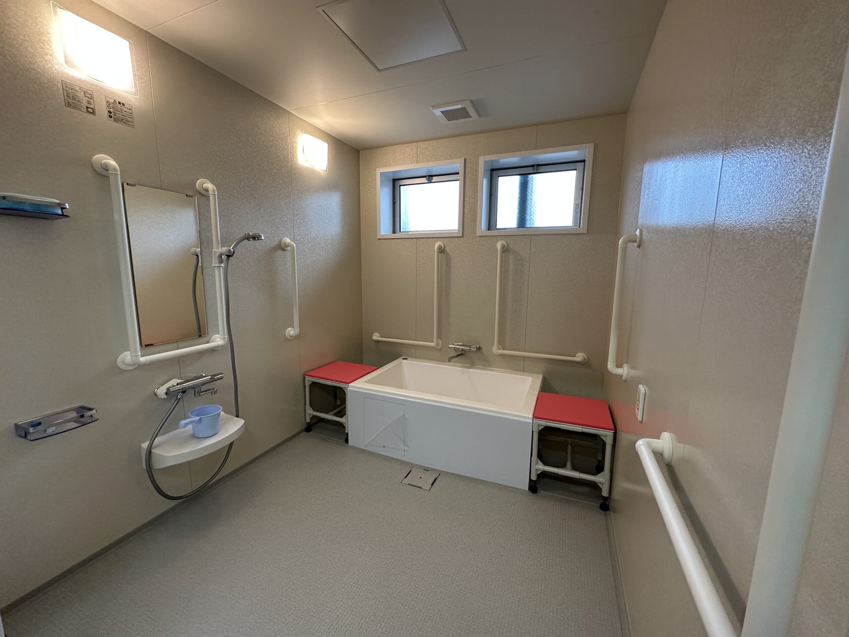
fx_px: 343
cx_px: 424
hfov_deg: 102.1
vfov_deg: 85.7
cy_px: 318
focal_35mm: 14
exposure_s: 1/120
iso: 200
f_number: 2.2
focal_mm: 2.22
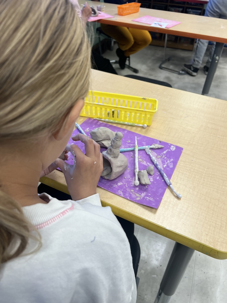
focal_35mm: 26
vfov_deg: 67.3
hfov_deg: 53.1
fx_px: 227
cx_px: 114
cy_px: 152
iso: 40
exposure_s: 1/120
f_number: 1.5
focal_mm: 5.7
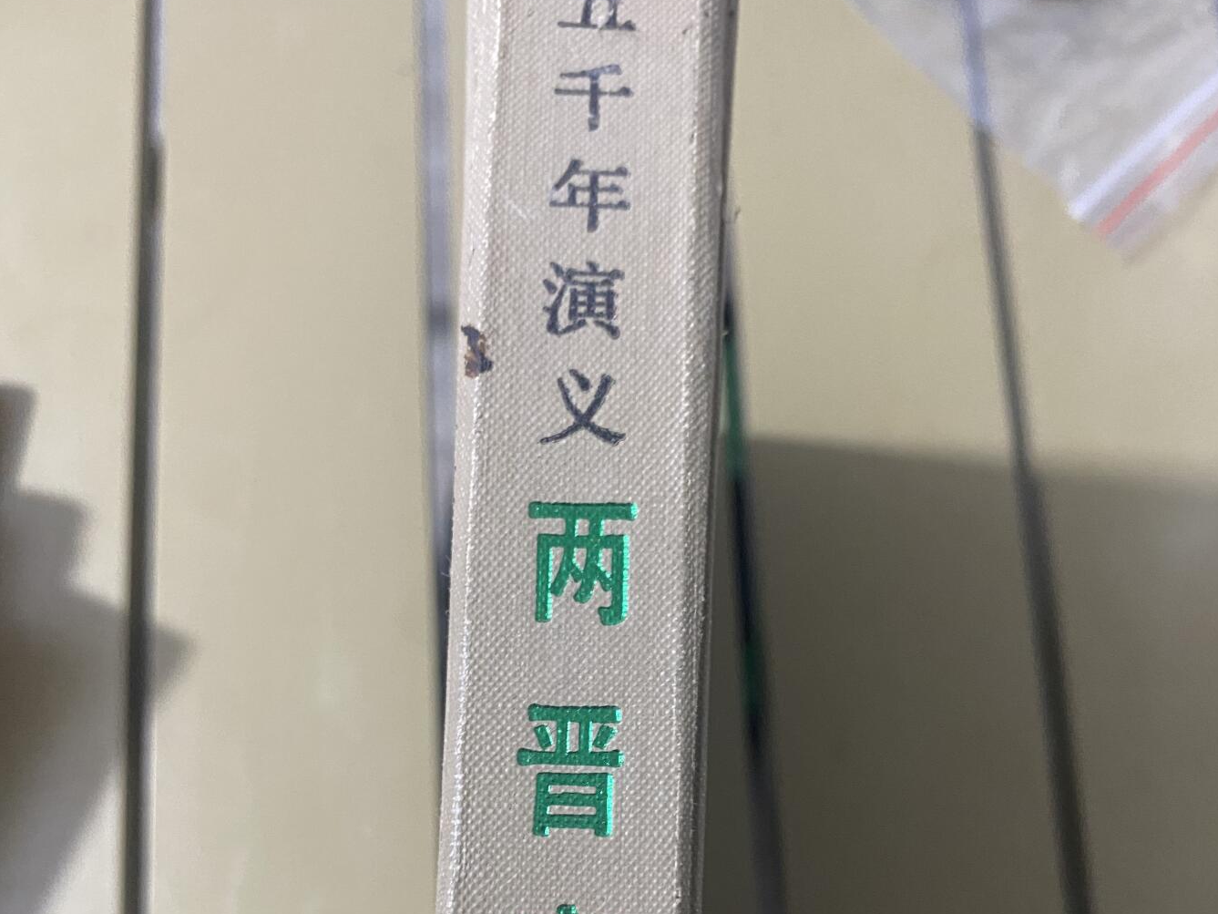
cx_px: 613
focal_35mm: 35
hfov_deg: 52.6
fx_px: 1232
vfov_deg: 39.1
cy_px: 734
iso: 320
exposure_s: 1/50
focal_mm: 4.25
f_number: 1.8
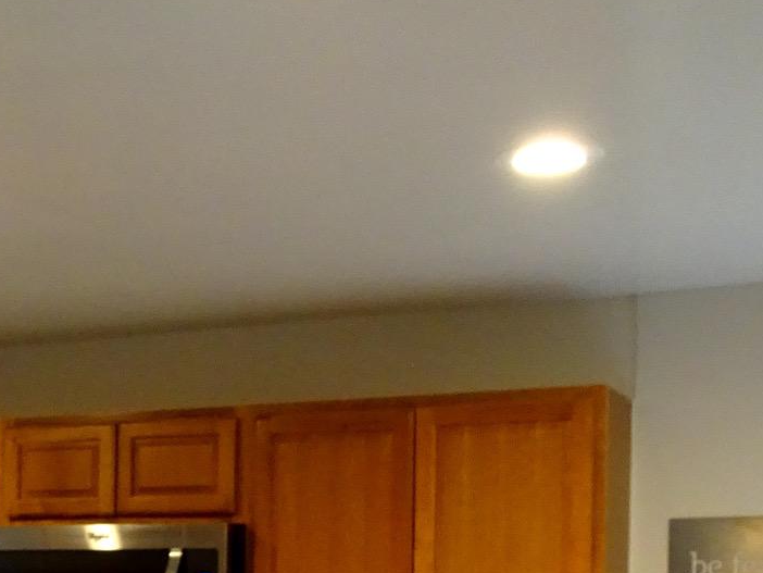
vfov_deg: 19.9
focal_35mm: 70
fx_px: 1543
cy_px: 664
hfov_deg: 27.3
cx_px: 162
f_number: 3.5
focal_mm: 4.1
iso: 400
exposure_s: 1/30
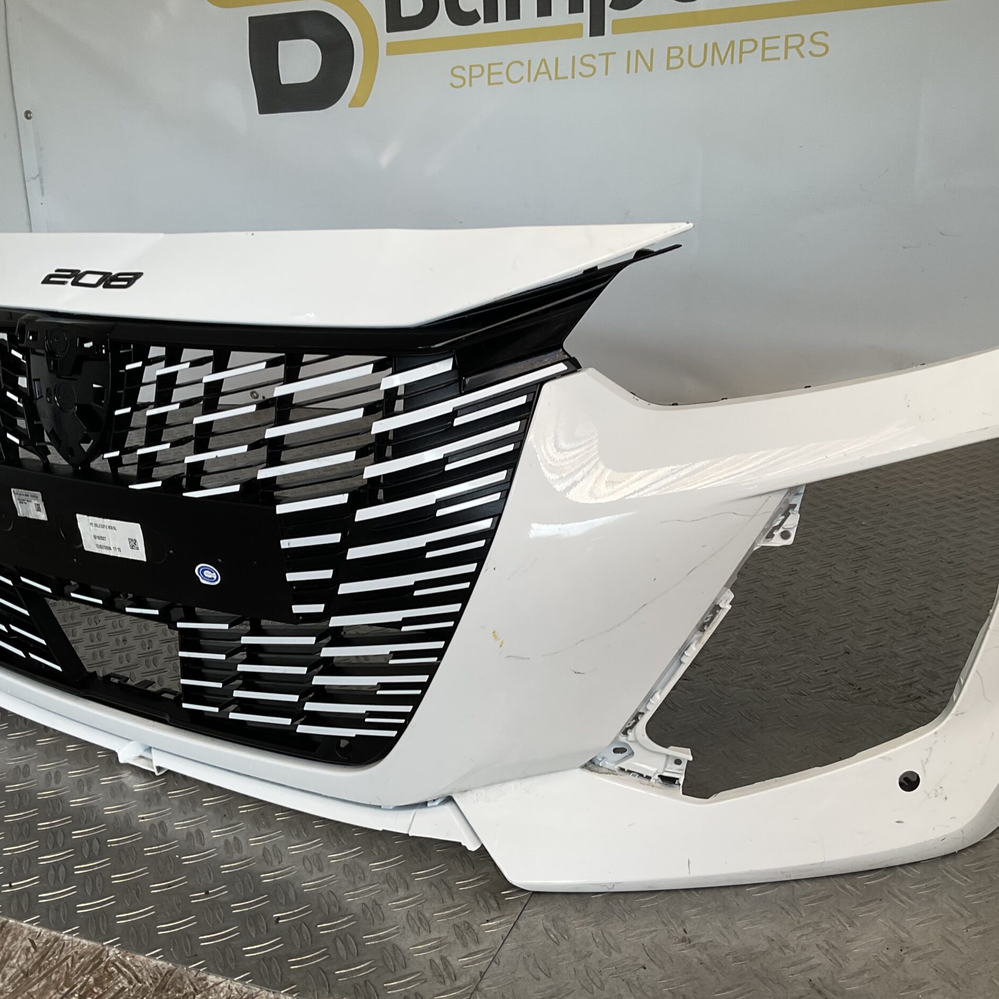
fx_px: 1143
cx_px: 506
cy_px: 497
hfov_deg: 47.2
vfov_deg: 47.2
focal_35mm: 35
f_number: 1.8
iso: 20
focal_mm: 3
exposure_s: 1/100
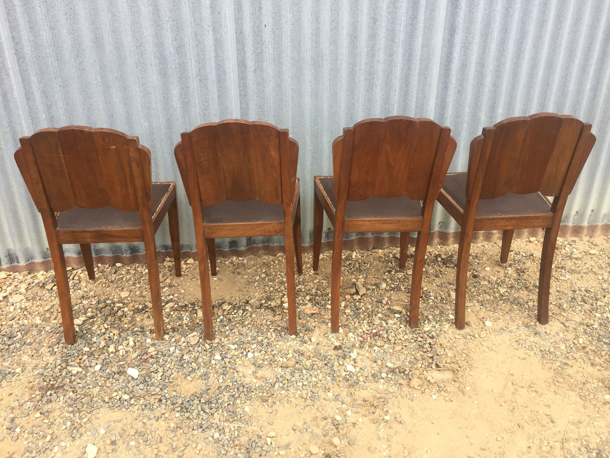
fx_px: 511
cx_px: 305
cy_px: 229
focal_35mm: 29
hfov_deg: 61.7
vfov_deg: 48.2
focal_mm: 4.15
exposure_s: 1/100
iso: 40
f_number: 2.2
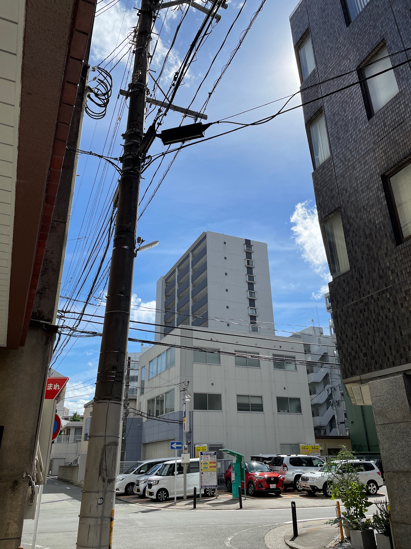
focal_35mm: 26
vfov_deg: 67.3
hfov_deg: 53.1
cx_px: 206
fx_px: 412
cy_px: 274
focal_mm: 4.2
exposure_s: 1/4831
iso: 32
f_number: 1.6
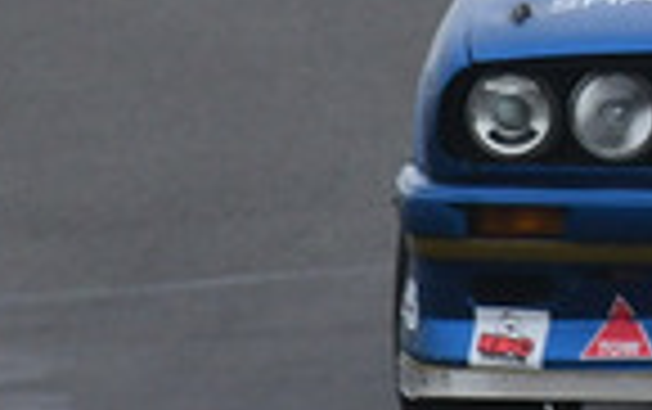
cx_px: 1228
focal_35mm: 4215
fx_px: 74984
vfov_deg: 0.3
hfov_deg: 0.5
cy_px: -460
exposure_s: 1/640
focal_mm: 500
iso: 1000
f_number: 9
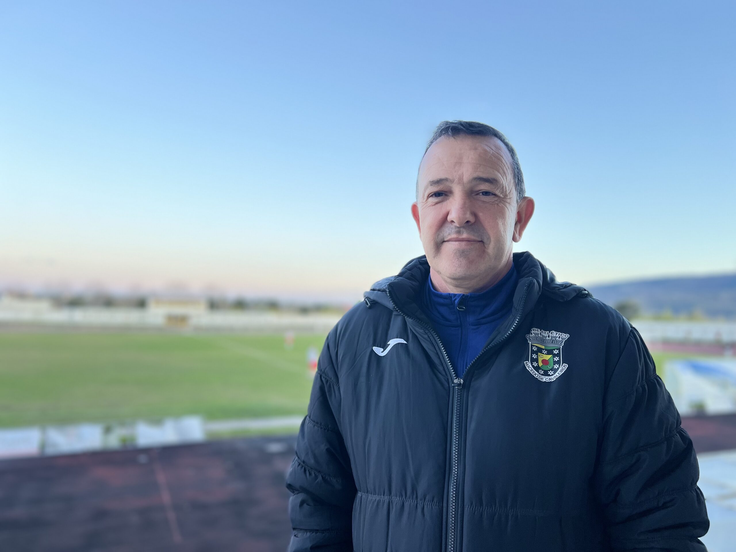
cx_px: 368
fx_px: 553
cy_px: 276
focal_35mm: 26
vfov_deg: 53.1
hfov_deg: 67.3
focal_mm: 5.7
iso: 40
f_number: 1.5
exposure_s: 1/121
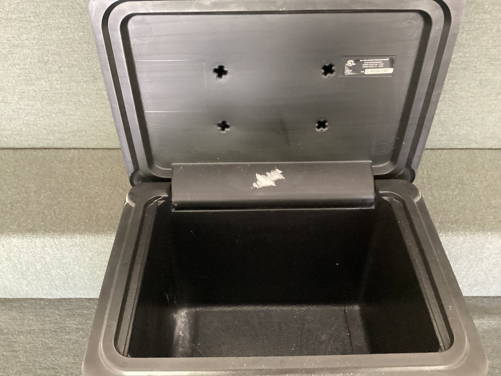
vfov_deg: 45.4
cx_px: 250
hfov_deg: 58.3
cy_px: 188
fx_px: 449
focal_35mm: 31
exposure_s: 1/24
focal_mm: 3.3
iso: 800
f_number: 2.4
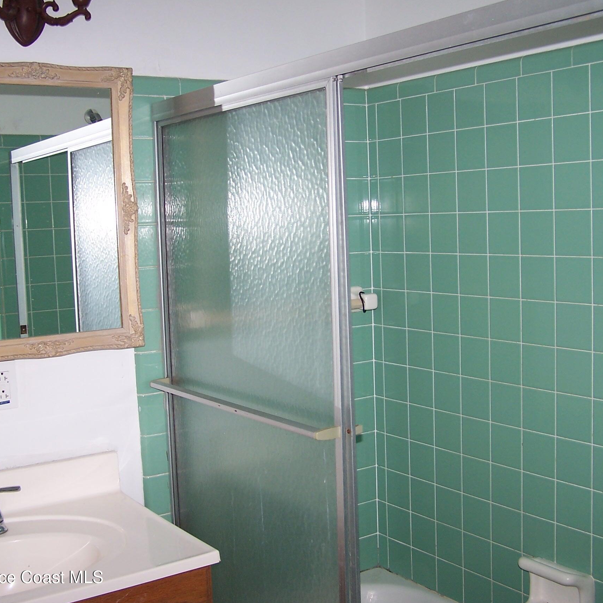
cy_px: 302
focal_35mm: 45
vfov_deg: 37.6
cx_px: 316
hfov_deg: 37.5
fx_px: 887
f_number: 2.8
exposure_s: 1/60
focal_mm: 6.3
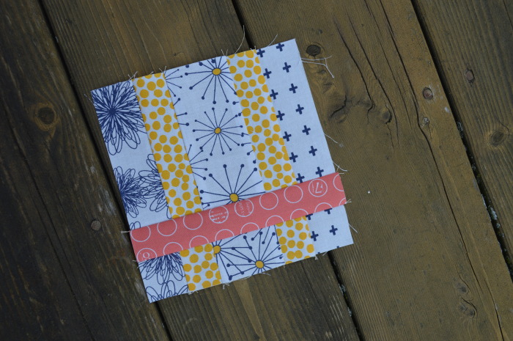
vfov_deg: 34.1
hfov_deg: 49.6
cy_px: 170
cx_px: 256
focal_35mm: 39
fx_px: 555
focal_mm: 26
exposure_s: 1/160
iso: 100
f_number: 6.3
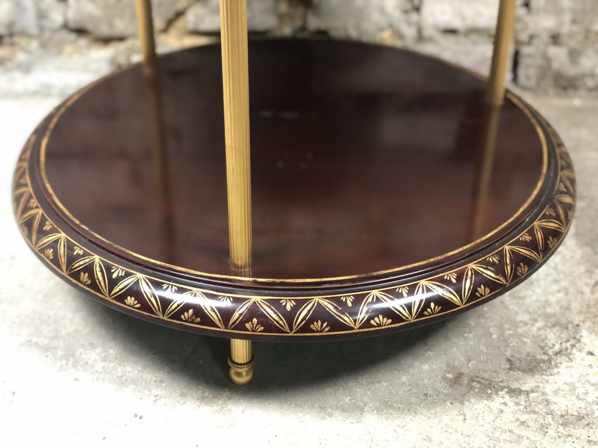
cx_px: 299
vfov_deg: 28.0
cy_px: 224
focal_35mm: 52
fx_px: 898
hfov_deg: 36.8
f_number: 2.4
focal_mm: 6
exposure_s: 1/13
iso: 160
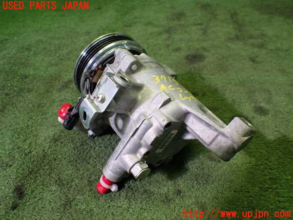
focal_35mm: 30
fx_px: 254
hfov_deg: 60.0
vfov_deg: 46.8
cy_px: 110
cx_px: 146
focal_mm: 5.4
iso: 250
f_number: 2.3
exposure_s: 1/125
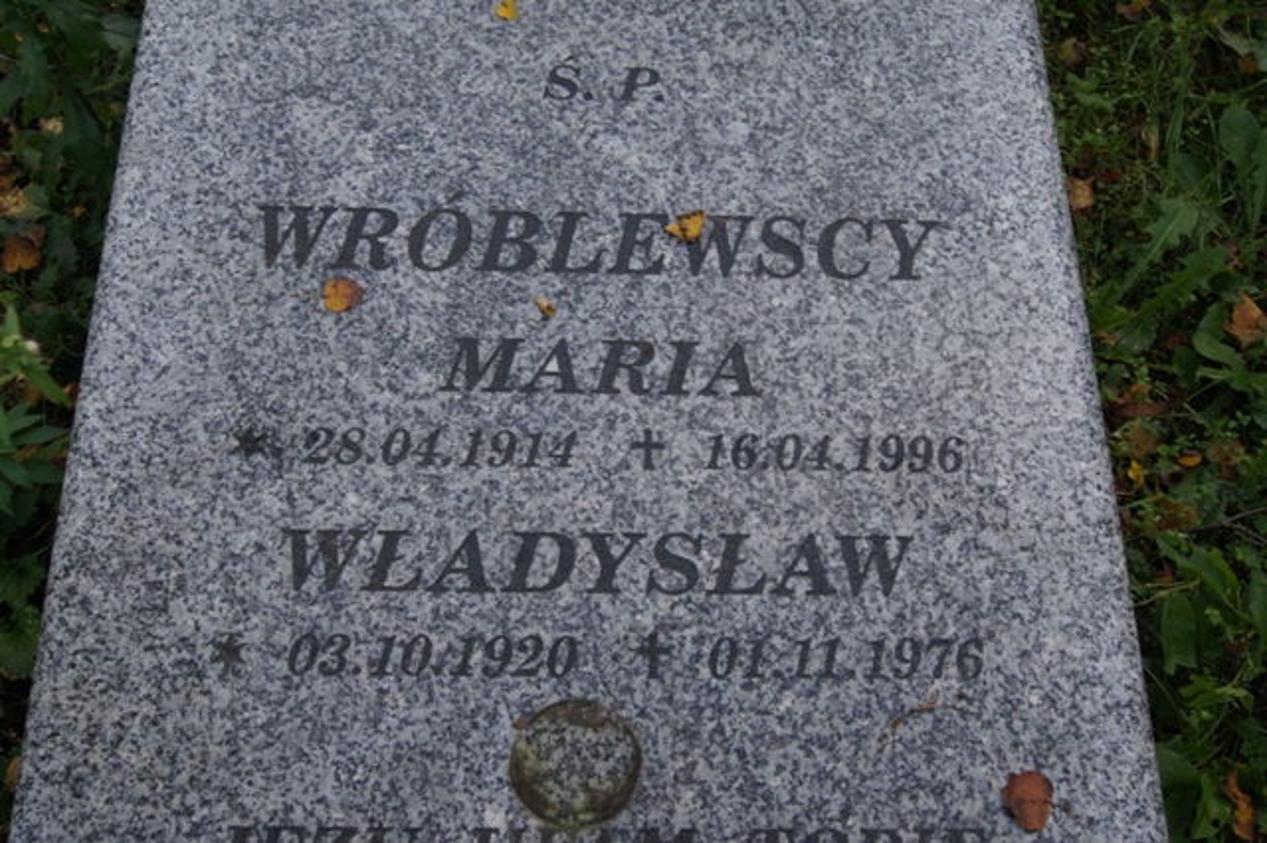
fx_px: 1372
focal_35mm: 39
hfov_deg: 49.6
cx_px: 634
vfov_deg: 34.2
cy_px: 422
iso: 200
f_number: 8
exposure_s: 1/125
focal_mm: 26
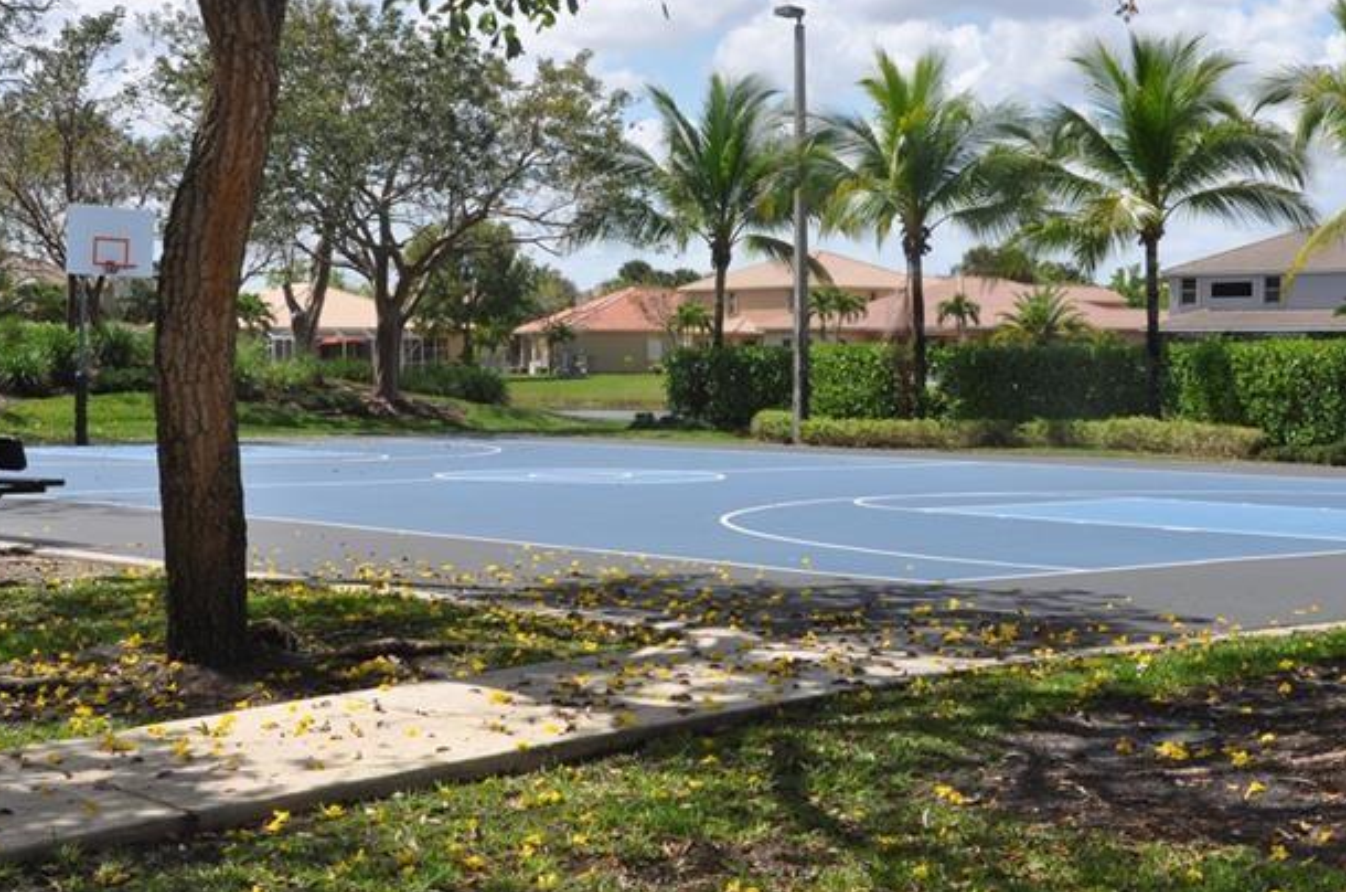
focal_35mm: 63
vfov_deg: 21.4
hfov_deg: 32.0
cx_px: 677
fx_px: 2351
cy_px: 351
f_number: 14
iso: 200
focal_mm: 32
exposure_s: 1/200
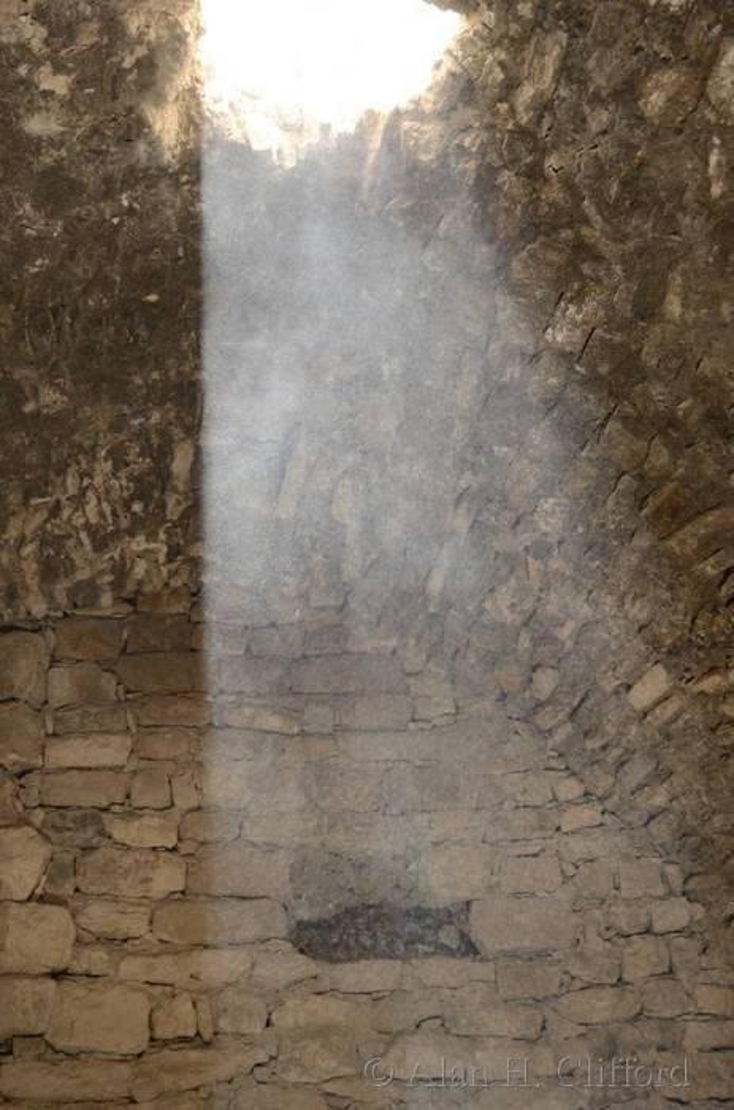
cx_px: 367
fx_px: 1199
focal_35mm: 39
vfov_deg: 49.7
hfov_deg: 34.0
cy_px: 555
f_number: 4
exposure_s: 1/30
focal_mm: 26
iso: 640
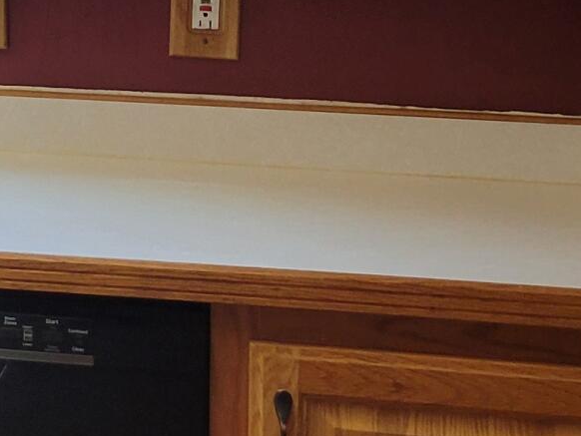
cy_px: -176
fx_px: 2250
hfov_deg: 12.6
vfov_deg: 10.8
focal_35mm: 134
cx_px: -645
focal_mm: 5.4
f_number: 1.8
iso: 160
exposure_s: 1/120
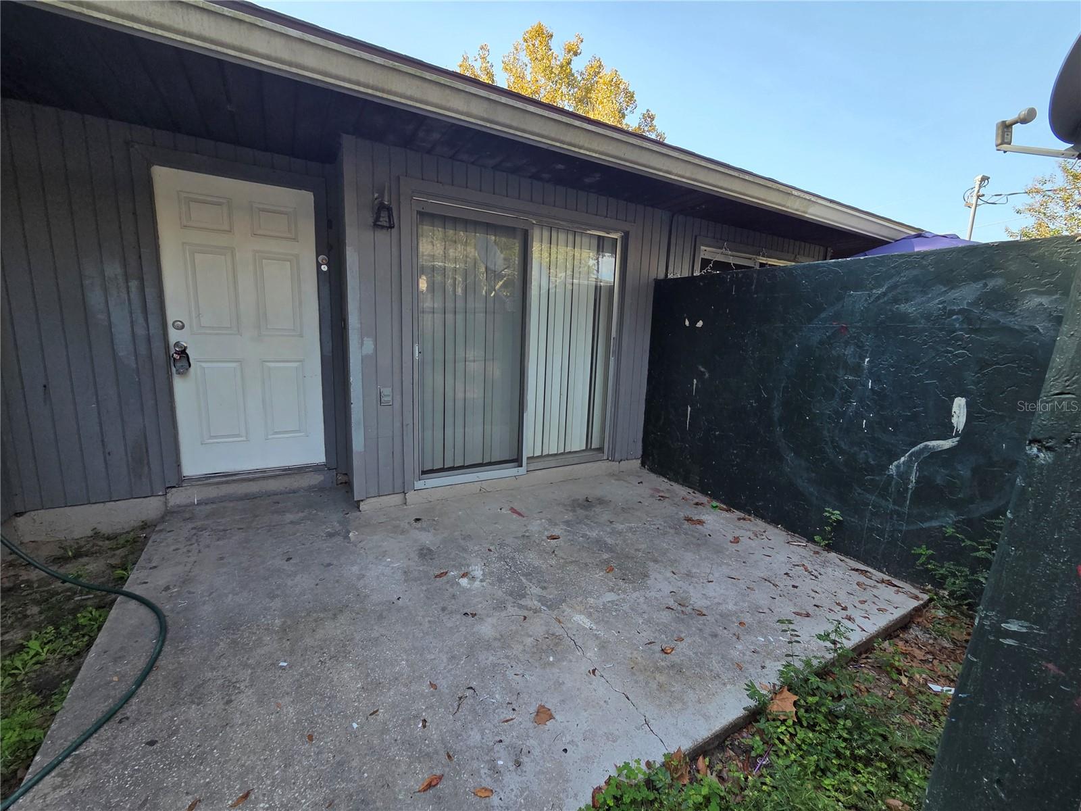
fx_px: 406
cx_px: 540
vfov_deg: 89.9
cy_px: 406
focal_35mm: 13
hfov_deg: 106.2
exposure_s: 1/719
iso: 100
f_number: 2.2
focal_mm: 2.2
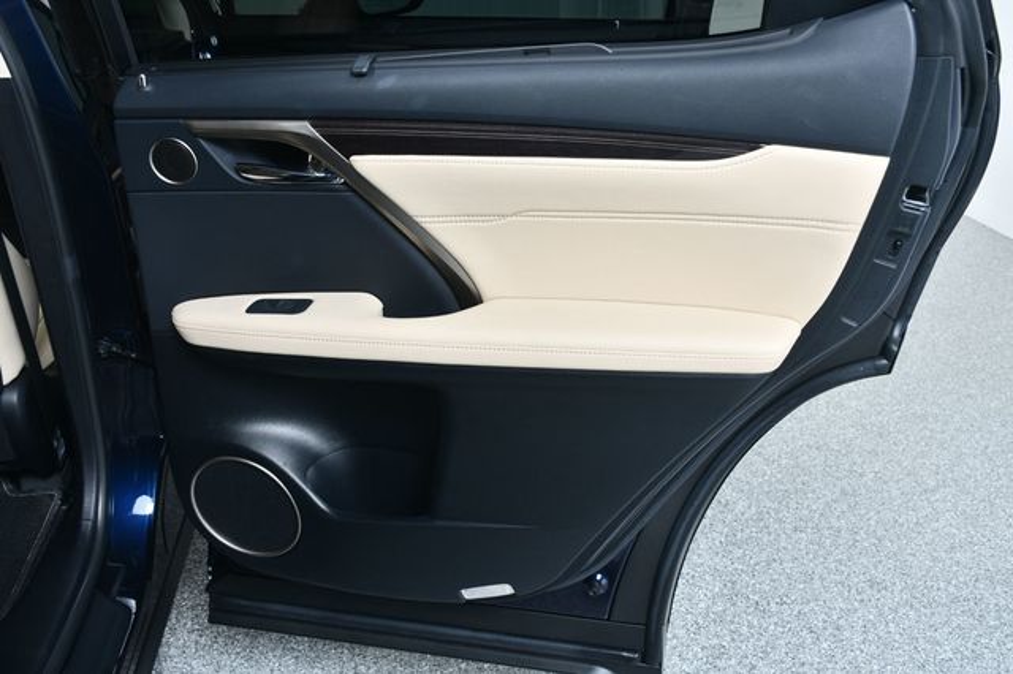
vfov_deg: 38.8
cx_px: 506
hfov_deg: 55.8
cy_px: 337
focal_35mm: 34
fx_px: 956
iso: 100
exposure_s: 1/160
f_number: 6.3
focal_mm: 23
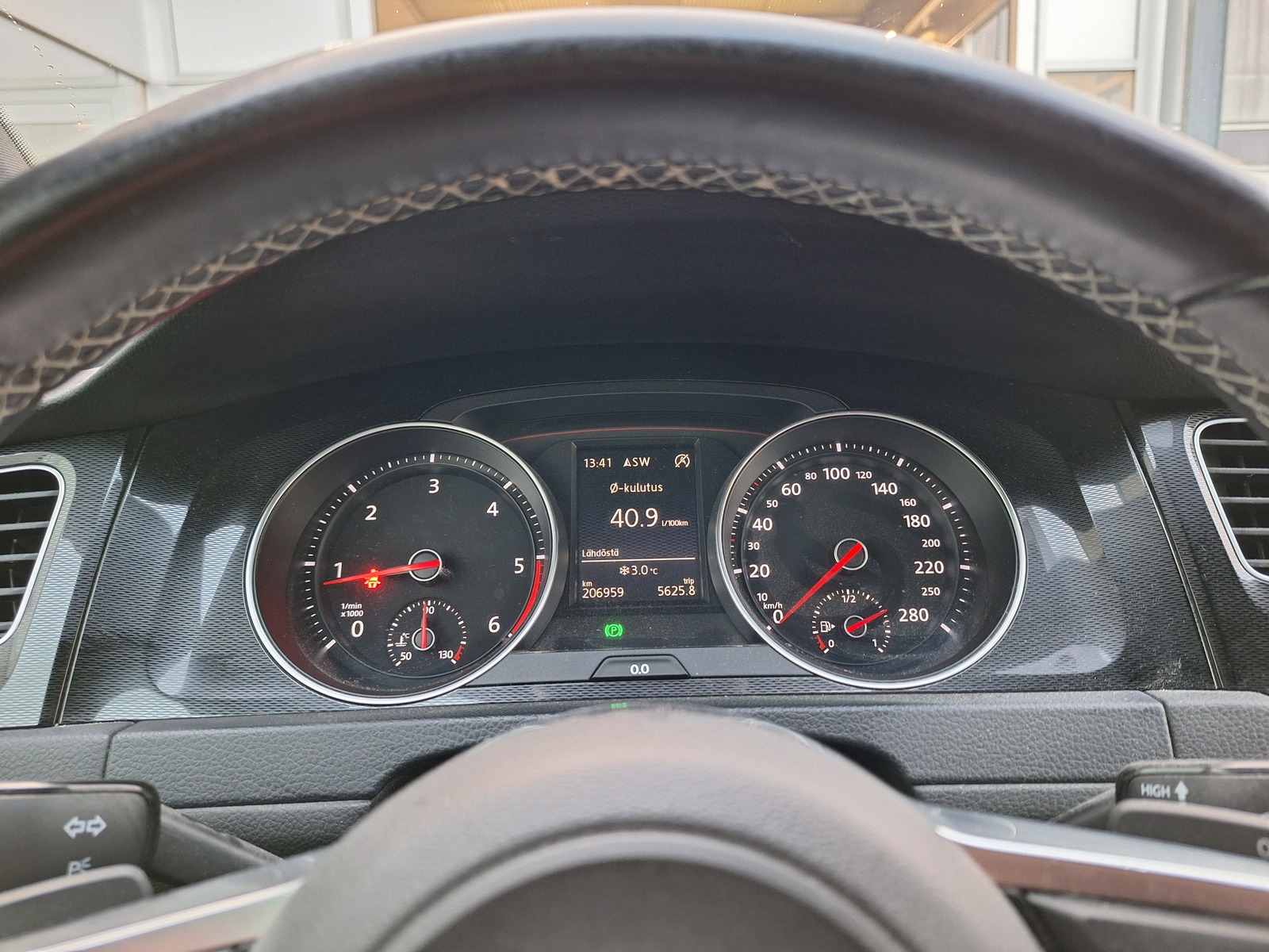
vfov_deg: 58.9
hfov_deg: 73.9
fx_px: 843
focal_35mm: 23
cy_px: 476
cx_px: 634
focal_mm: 5.54
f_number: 1.8
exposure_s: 1/25
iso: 320
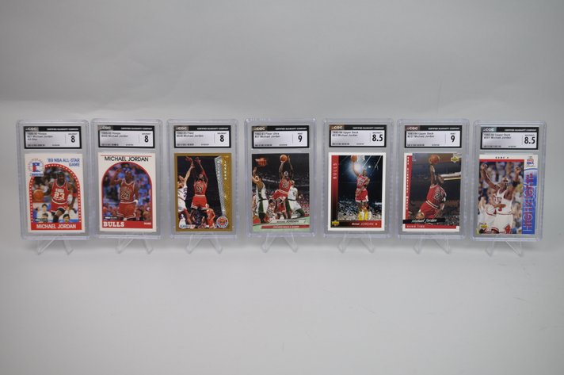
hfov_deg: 33.4
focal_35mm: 60
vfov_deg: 22.6
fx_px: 939
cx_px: 282
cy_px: 188
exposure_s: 1/60
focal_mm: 40
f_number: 4
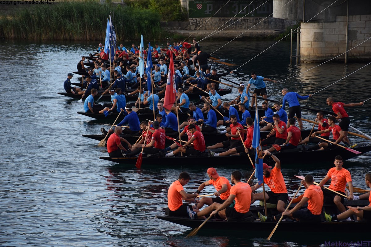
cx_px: 186
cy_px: 124
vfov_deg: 9.6
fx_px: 1468
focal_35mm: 142
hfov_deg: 14.4
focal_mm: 95
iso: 160
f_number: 5.6
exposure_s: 1/125
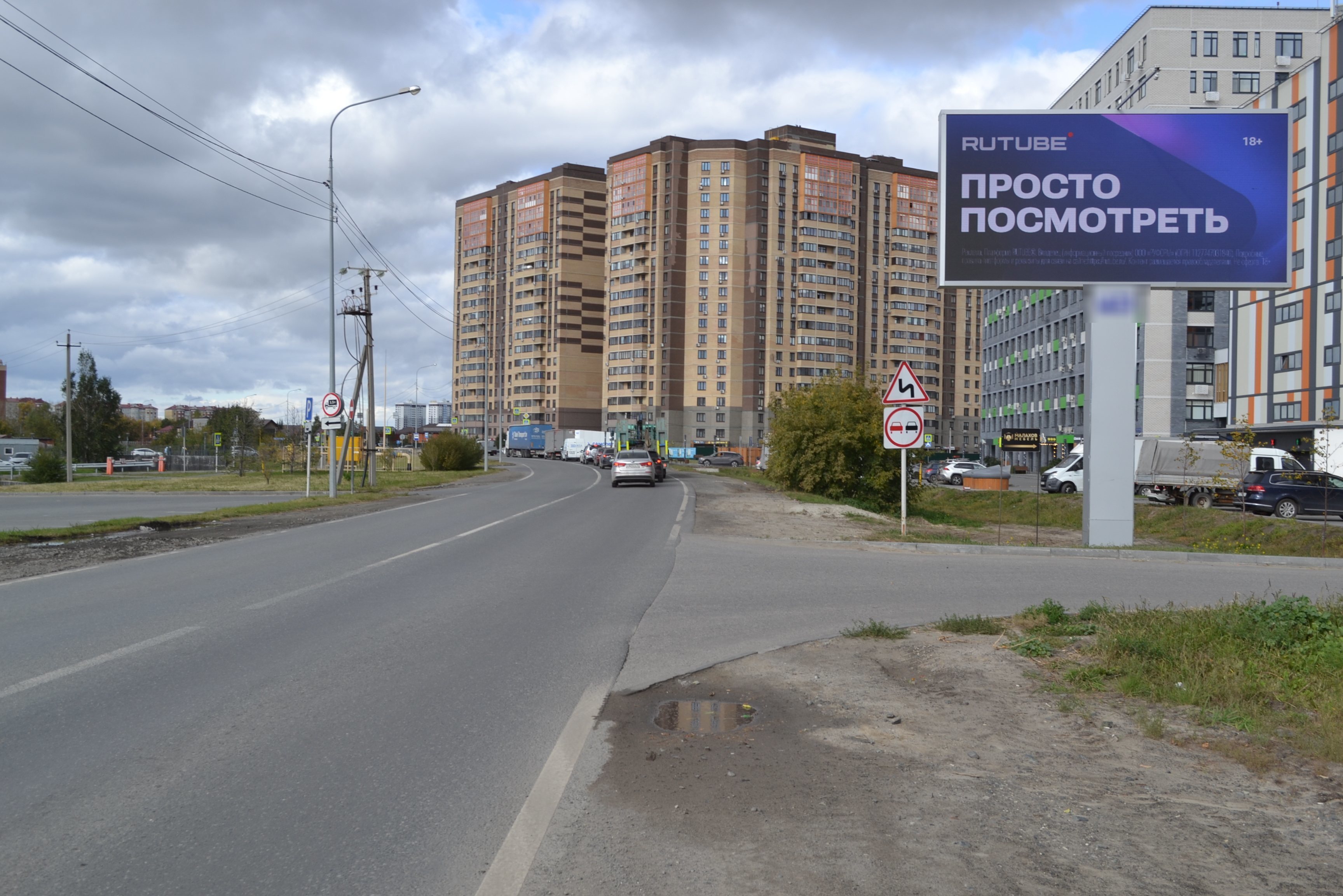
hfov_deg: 53.1
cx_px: 672
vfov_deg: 36.9
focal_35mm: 36
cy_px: 448
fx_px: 1343
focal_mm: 24
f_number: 7.1
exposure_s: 1/200
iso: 100
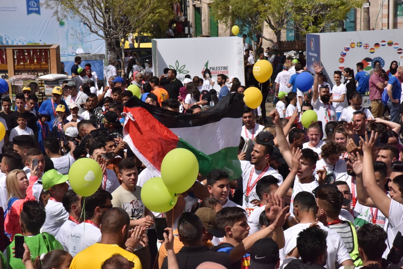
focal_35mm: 98
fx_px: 1097
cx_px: 202
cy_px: 134
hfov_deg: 20.8
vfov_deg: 14.0
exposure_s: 1/2500
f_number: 22
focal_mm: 98
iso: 2500
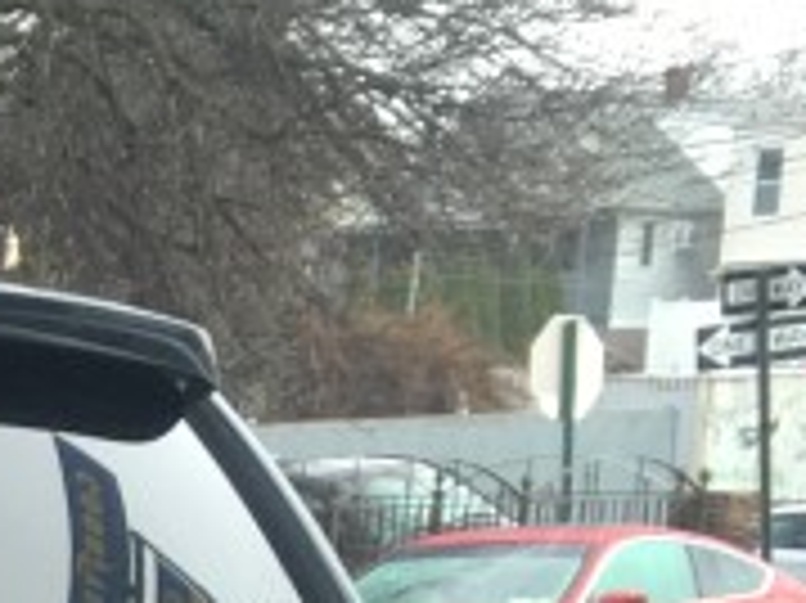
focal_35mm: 166
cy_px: 1490
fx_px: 3863
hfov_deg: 10.4
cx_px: -1072
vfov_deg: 8.2
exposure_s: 1/138
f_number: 2.2
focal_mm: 4.15
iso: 25
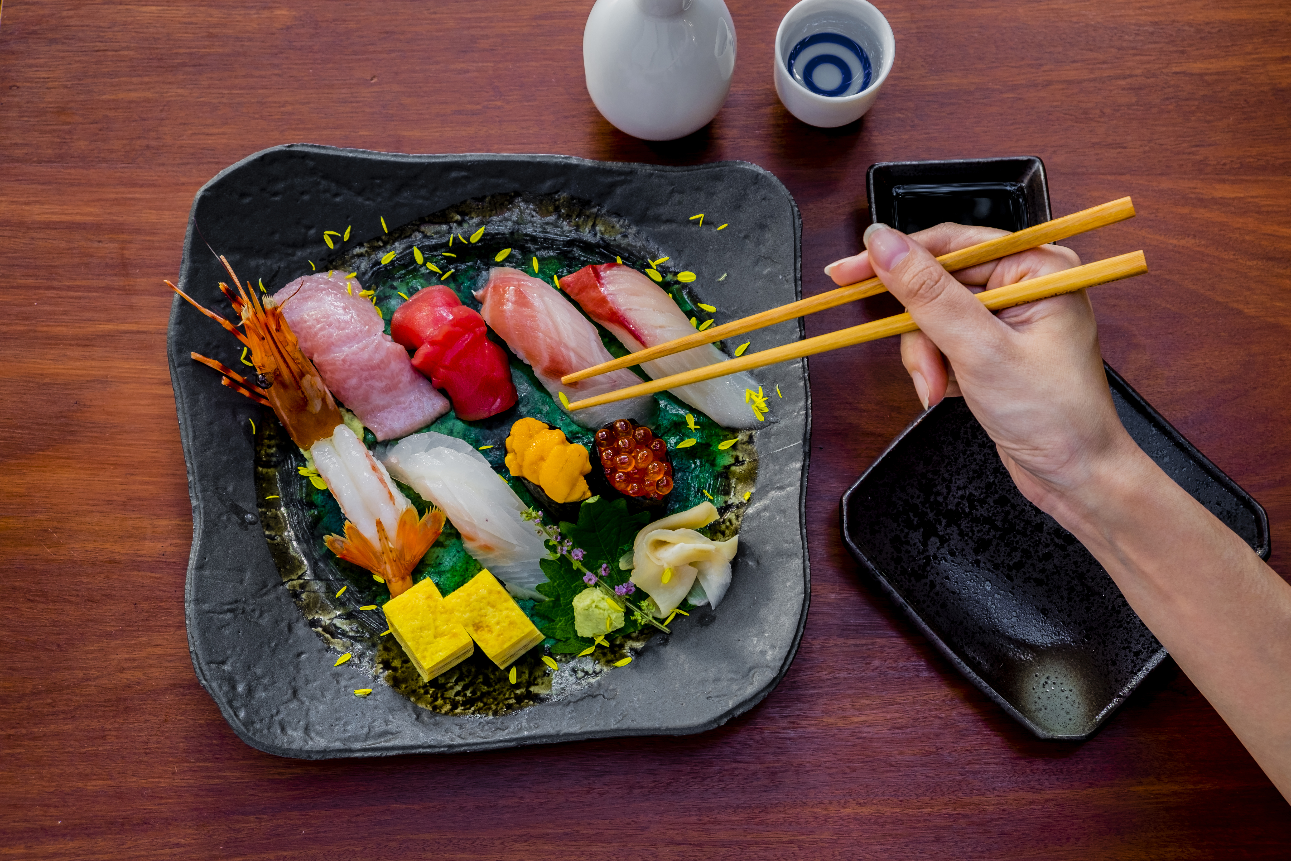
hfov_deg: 43.6
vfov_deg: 29.9
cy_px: 430
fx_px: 1614
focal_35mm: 45
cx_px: 646
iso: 250
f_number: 5.6
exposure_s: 1/7
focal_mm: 30.2
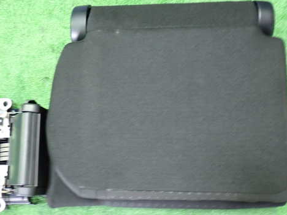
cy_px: 103
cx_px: 130
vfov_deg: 35.1
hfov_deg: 45.7
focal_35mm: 41
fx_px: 340
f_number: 2.4
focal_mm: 5.79
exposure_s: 1/25
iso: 800
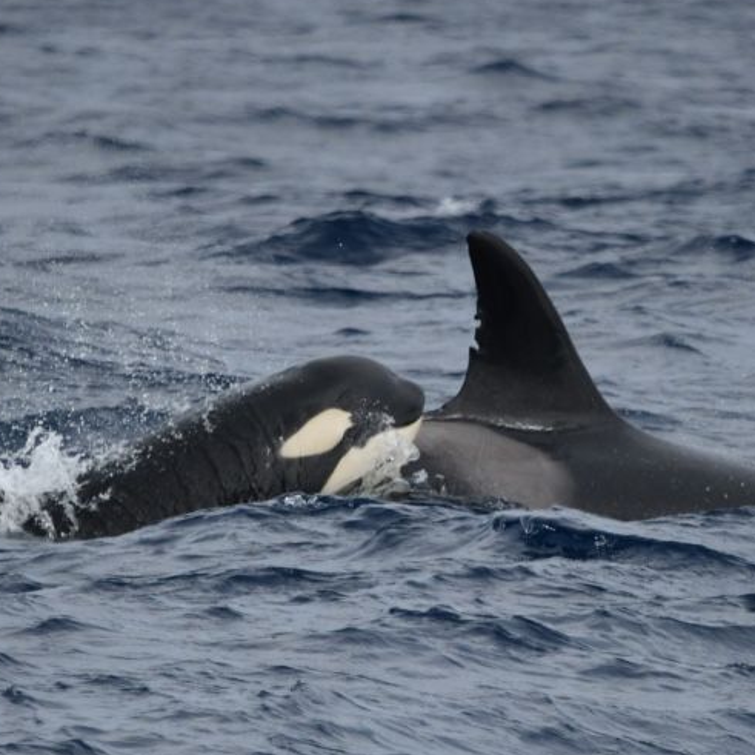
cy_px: 388
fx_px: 20506
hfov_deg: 2.1
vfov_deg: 2.1
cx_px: 444
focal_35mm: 831
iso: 1250
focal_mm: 600
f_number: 6.3
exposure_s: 1/8000
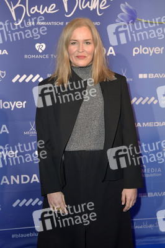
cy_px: 124
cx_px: 82
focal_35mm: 50
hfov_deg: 26.9
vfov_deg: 39.6
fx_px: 344
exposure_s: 1/250
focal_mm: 50
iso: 1000
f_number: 5
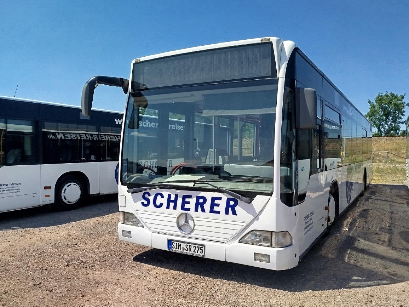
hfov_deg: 65.1
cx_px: 229
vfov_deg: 51.3
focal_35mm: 27
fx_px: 319
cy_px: 143
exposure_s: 1/1002
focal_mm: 5.31
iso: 50
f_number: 1.7
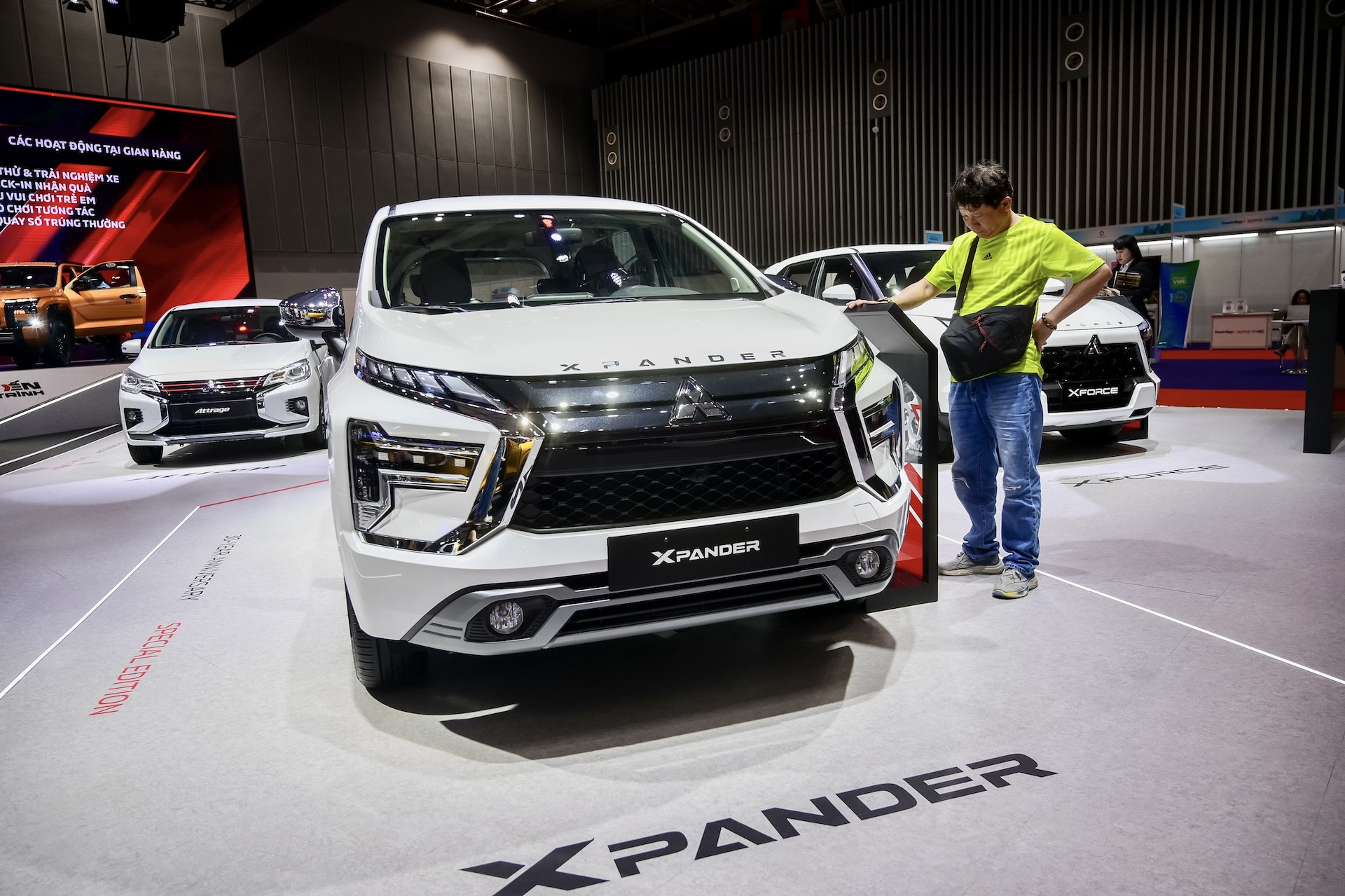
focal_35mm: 24
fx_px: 896
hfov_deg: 73.8
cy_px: 448
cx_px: 672
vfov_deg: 53.1
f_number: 4
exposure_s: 1/320
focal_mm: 24
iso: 640
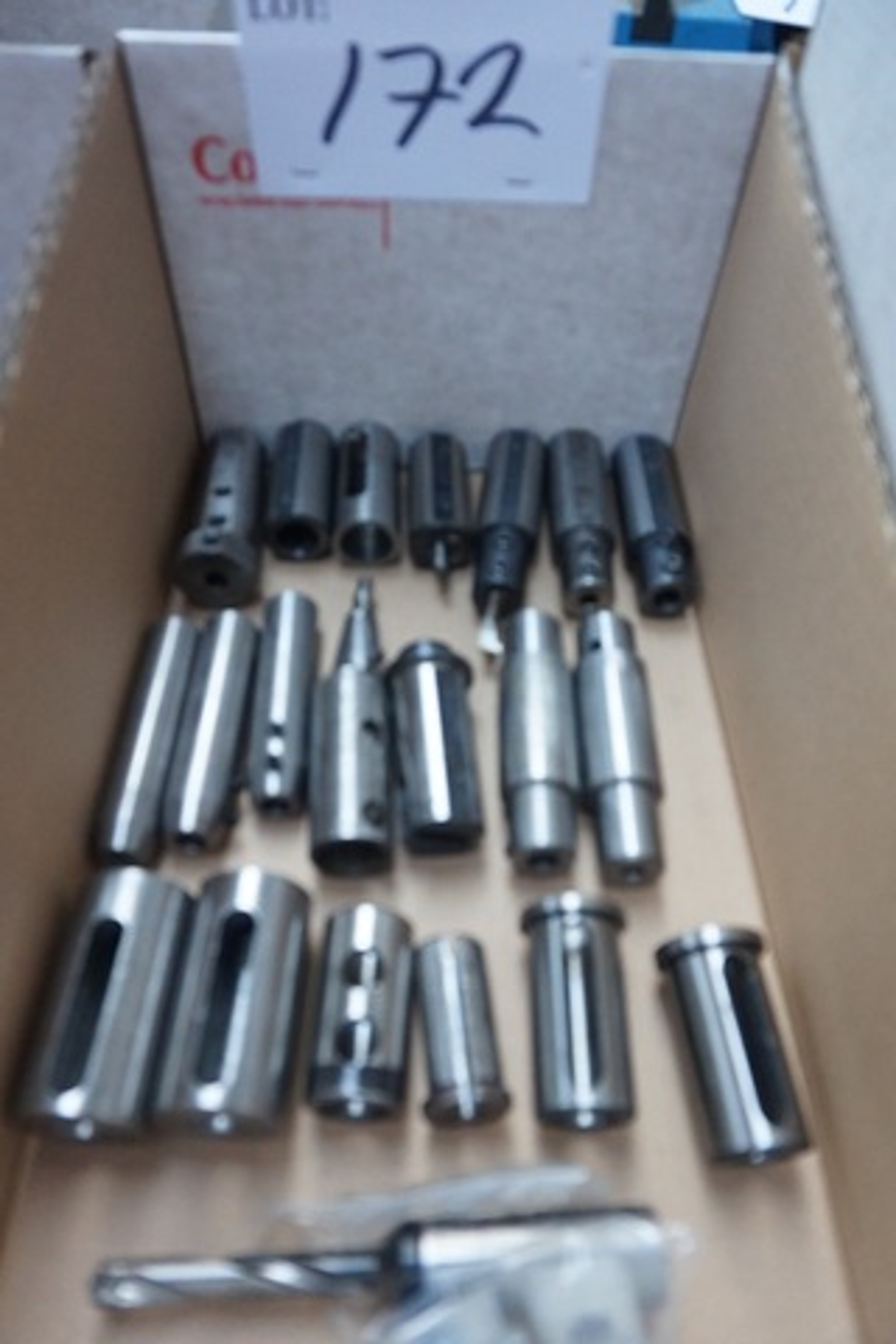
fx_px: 896
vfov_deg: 73.7
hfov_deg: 53.1
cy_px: 672
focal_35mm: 24
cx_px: 448
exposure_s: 1/160
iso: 1600
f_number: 4
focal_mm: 16
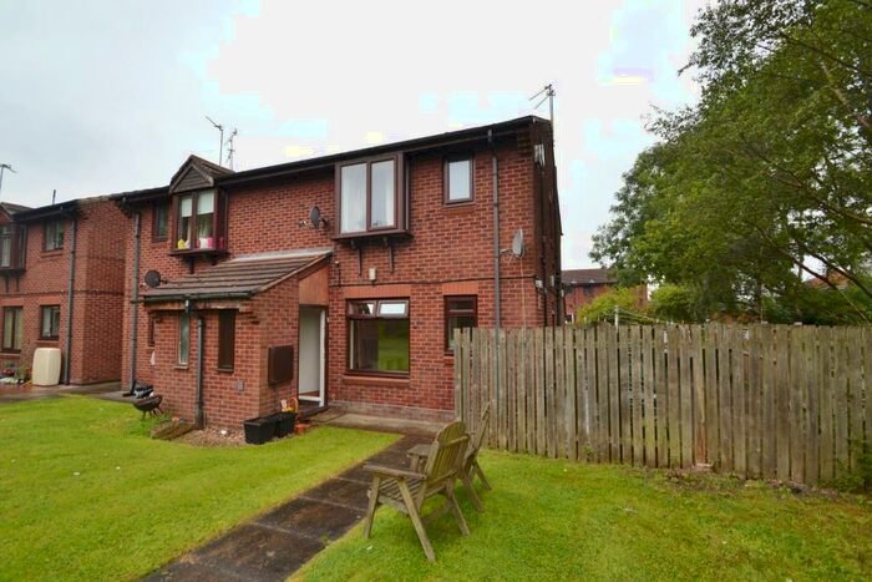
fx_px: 363
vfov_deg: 77.4
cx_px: 436
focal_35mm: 15
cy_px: 291
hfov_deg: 100.4
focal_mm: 10
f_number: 5.6
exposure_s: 1/125
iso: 160
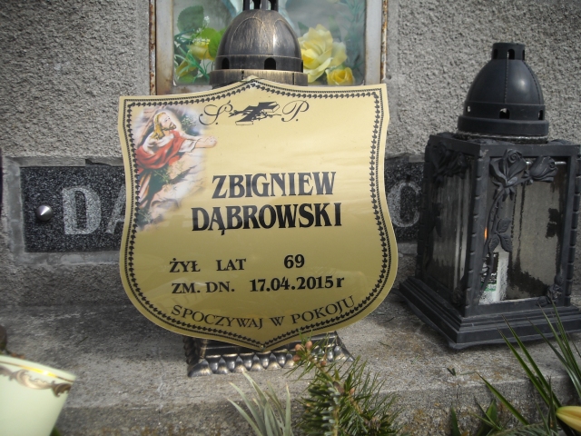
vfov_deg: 40.7
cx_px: 290
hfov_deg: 52.6
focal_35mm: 35
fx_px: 587
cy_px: 218
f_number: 5.6
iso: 64
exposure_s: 1/184
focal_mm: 5.7
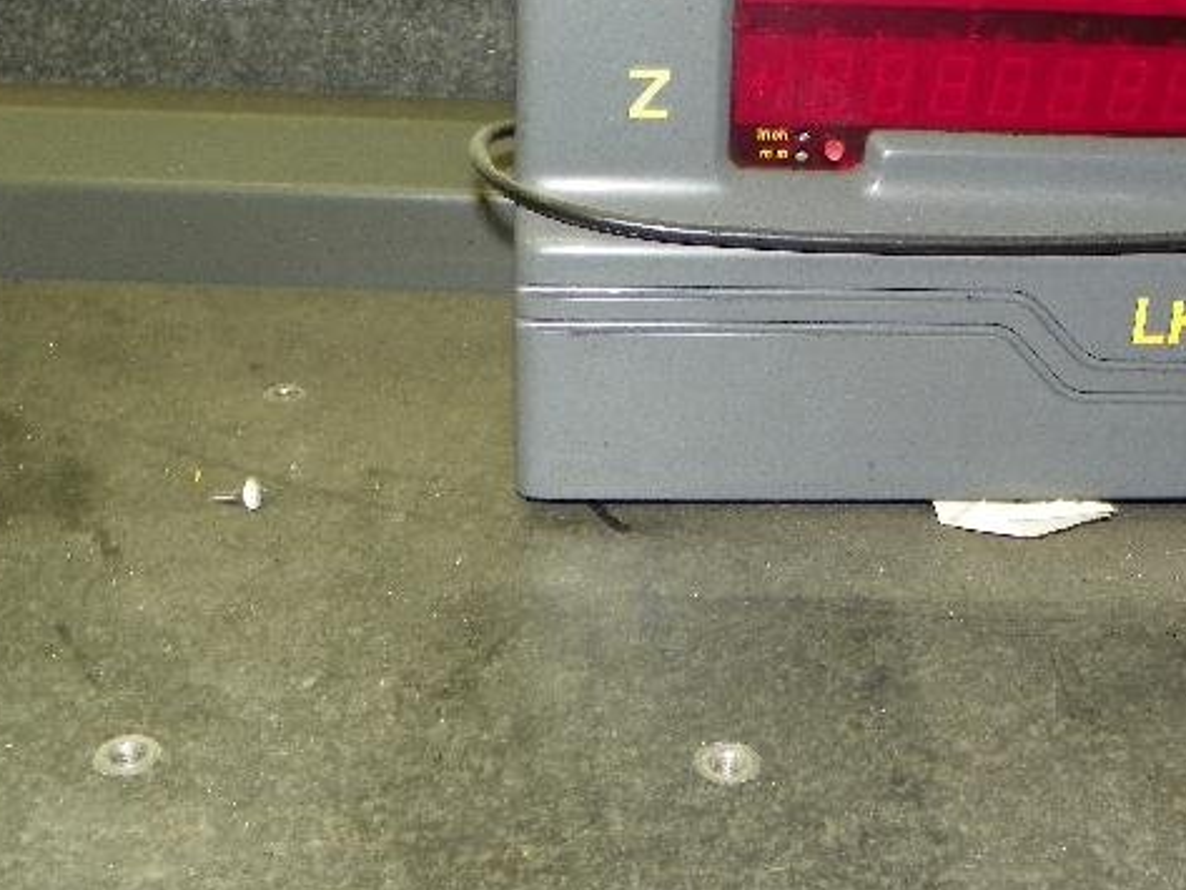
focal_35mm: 44
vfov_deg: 32.4
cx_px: 765
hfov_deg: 42.5
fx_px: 1508
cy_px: 251
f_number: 2.8
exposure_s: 1/30
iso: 200
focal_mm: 4.6
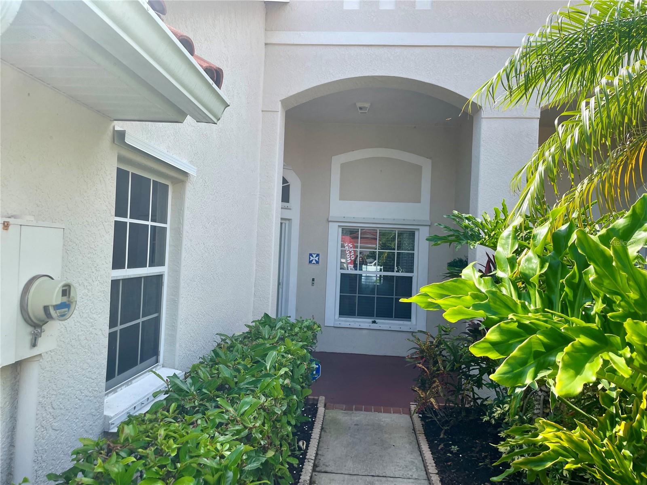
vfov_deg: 53.1
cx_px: 324
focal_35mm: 26
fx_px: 486
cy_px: 242
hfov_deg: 67.3
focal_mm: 4.2
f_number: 1.6
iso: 50
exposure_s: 1/1667
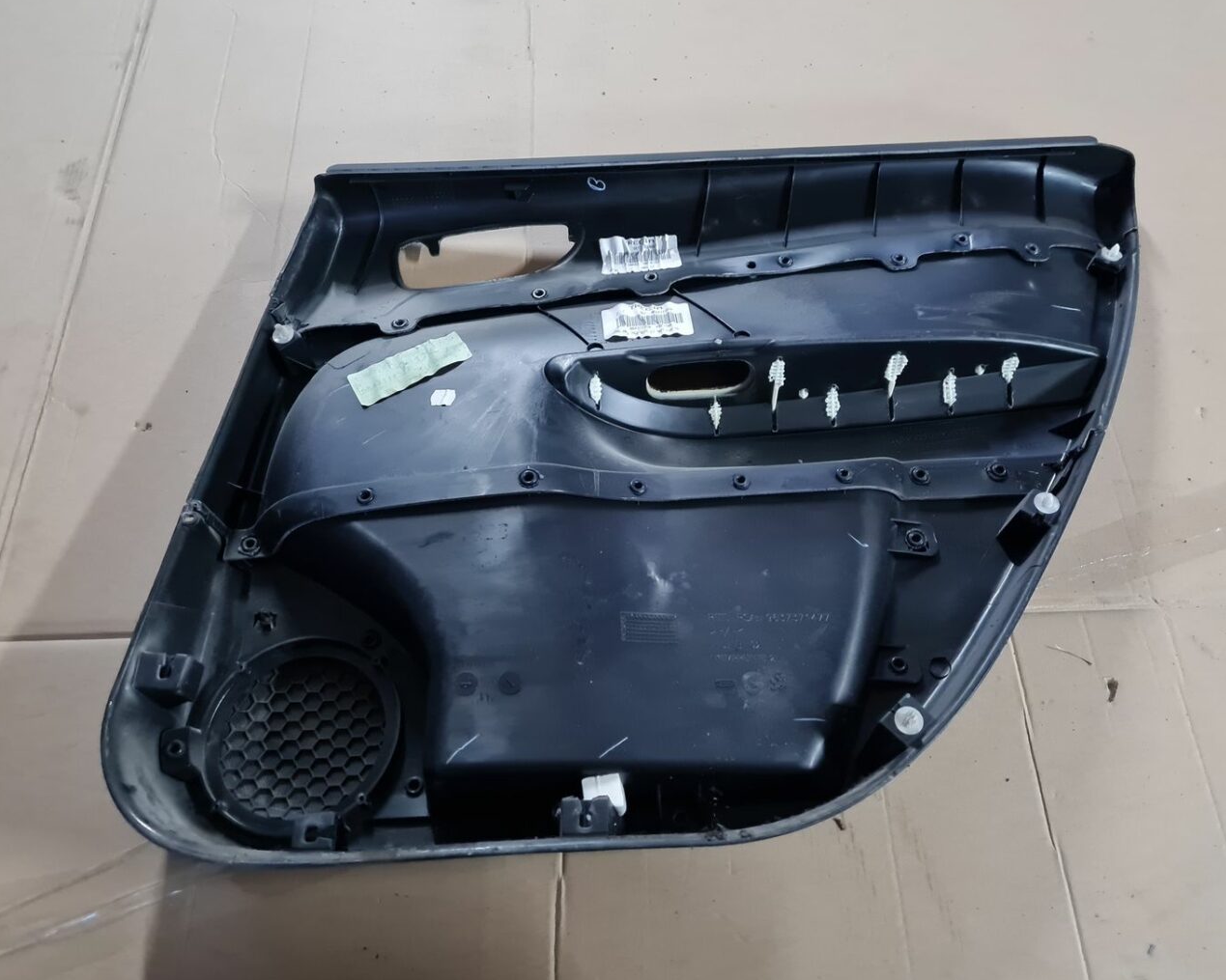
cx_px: 636
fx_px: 1016
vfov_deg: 51.5
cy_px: 478
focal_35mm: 28
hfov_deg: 62.2
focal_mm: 5.4
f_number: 1.8
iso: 1250
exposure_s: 1/25
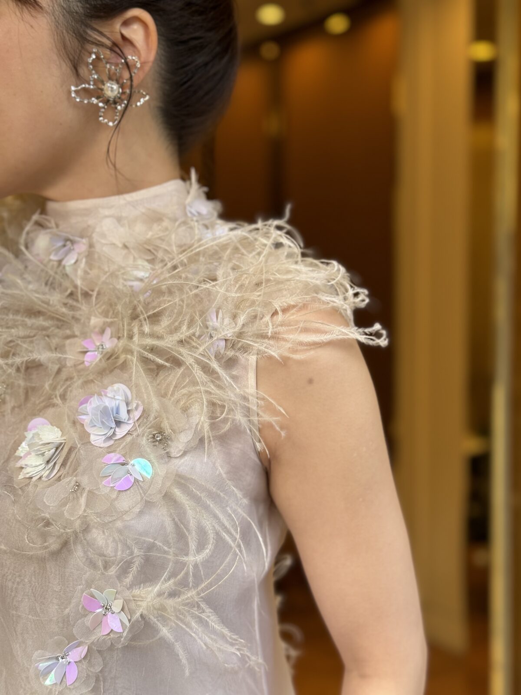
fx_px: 963
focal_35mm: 48
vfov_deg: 39.7
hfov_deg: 30.3
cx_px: 260
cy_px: 348
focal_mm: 6.86
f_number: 1.78
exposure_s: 1/236
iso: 64
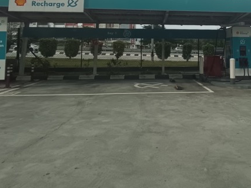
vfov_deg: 48.3
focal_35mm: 27
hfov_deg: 63.6
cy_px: 36
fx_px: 196
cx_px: 168
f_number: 2.2
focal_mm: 1.65
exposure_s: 1/781
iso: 62
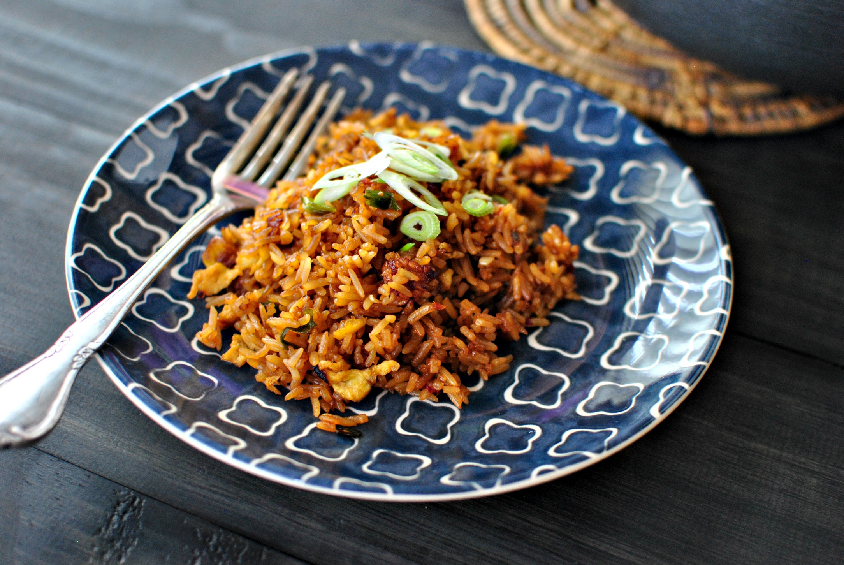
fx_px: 1232
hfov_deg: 37.8
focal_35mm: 52
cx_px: 422
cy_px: 282
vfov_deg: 25.8
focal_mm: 35
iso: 400
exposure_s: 1/125
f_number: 2.5
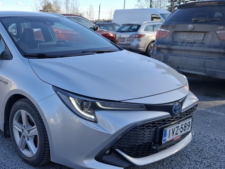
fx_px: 260
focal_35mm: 40
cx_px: 55
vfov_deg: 35.7
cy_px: 108
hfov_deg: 45.1
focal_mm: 5.54
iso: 50
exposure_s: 1/853
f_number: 1.8
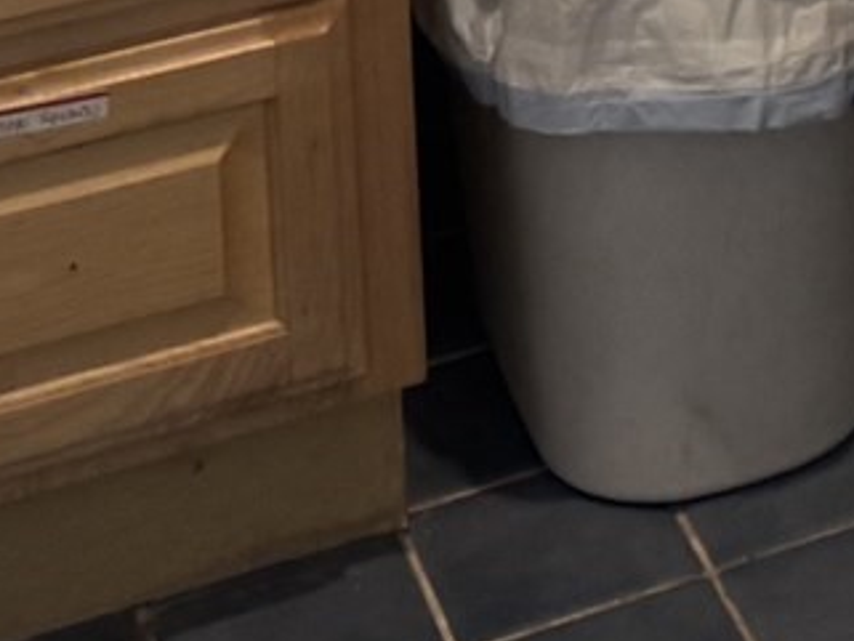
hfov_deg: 12.0
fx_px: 3776
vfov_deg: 8.1
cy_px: -1343
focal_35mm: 153
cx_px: 1466
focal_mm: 6.76
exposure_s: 1/60
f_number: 1.78
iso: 160
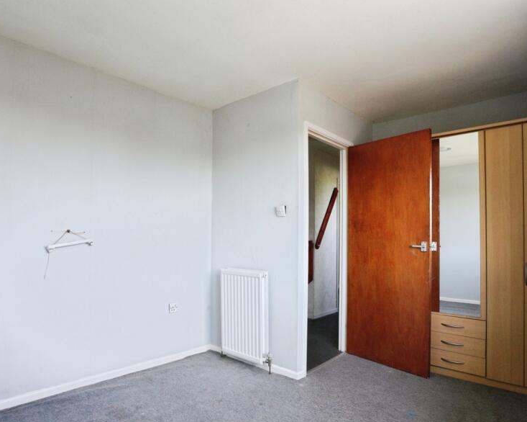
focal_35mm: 21
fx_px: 327
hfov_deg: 77.4
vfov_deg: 65.2
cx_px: 234
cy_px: 239
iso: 2000
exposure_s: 1/125
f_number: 9
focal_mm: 16
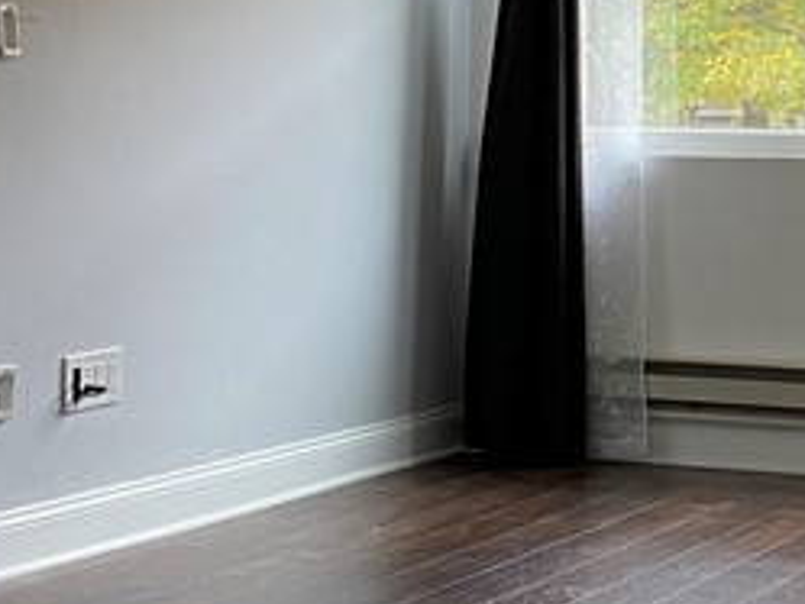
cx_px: 575
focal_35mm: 107
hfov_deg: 18.3
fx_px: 2489
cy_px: 187
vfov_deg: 13.8
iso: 100
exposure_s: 1/60
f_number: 1.8
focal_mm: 4.25
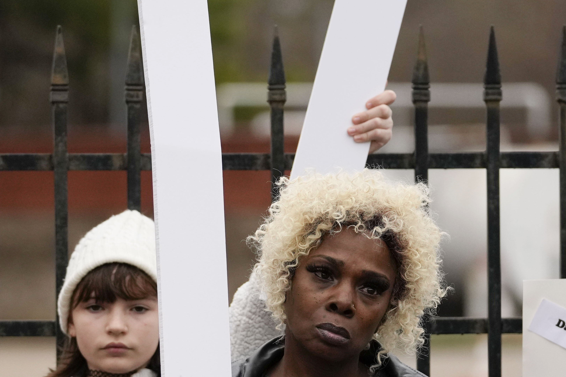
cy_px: 392
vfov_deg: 4.5
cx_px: 187
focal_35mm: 308
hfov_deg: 6.7
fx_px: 4842
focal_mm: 115
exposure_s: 1/5000
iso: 1000
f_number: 2.8
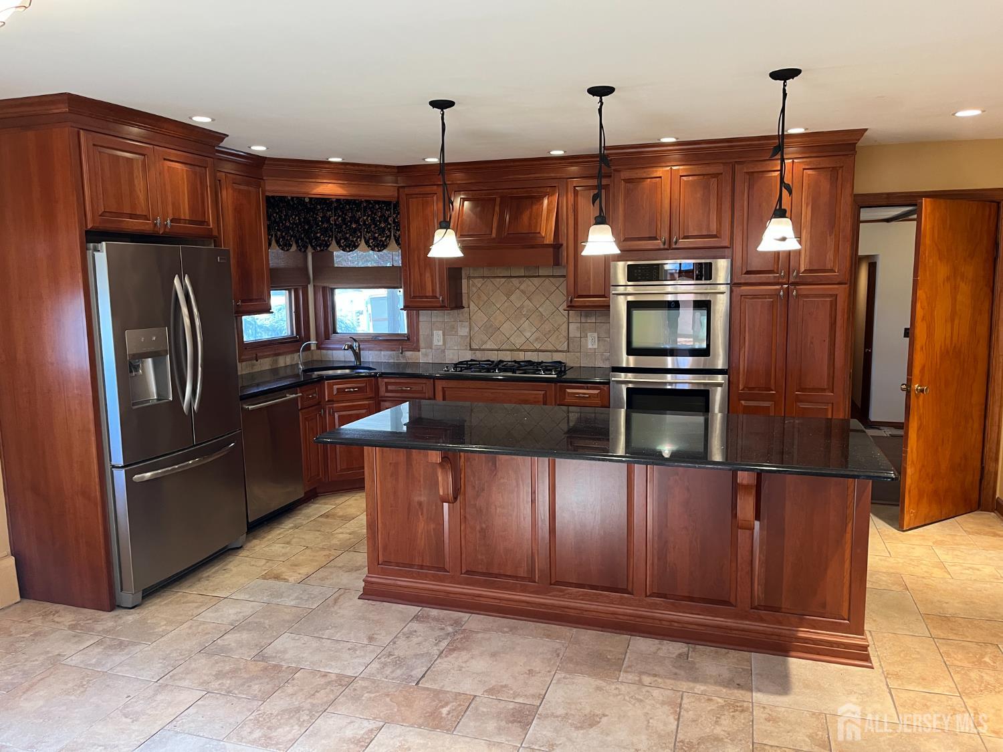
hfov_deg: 67.3
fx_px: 753
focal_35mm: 26
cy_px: 376
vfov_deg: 53.1
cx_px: 502
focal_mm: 5.1
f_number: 1.6
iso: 160
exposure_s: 1/60
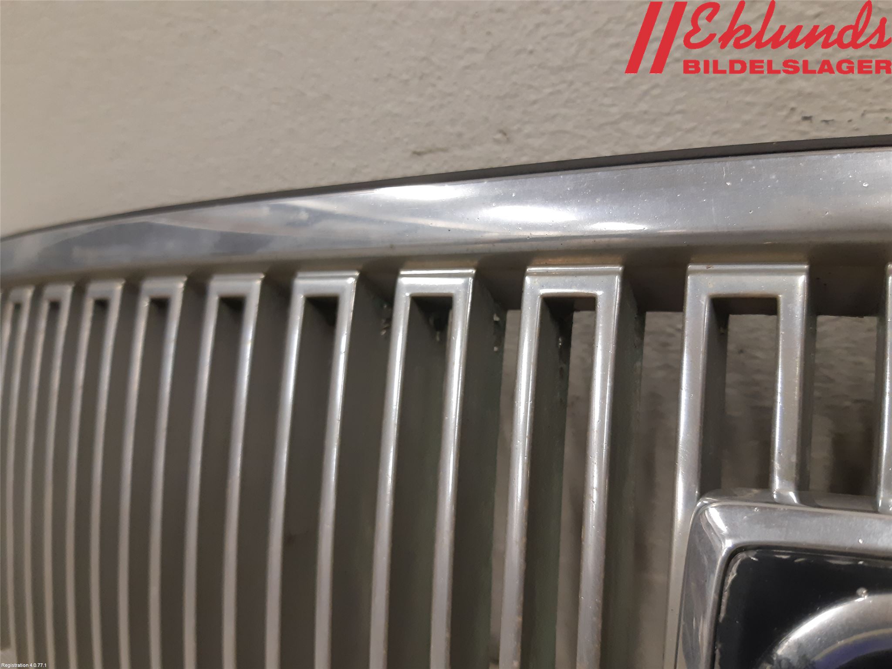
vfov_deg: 53.1
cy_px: 334
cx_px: 446
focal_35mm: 26
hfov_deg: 67.3
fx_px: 670
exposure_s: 1/50
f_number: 1.7
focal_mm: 3.93
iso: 160
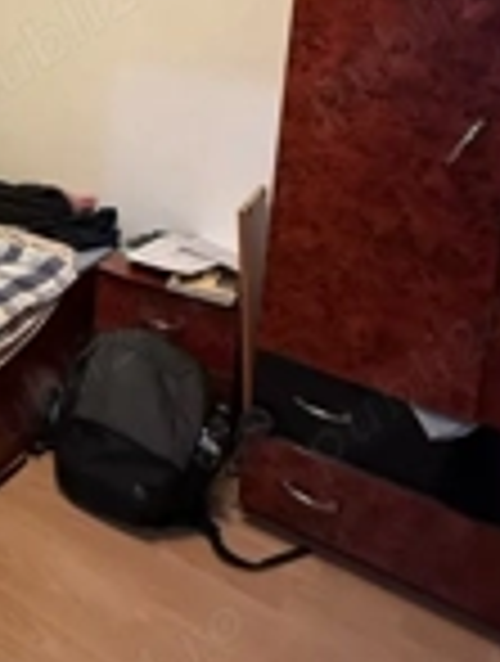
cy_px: 63
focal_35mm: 38
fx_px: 729
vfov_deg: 44.4
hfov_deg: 29.7
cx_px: -162
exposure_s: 1/50
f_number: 2.2
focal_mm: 2.22
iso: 320
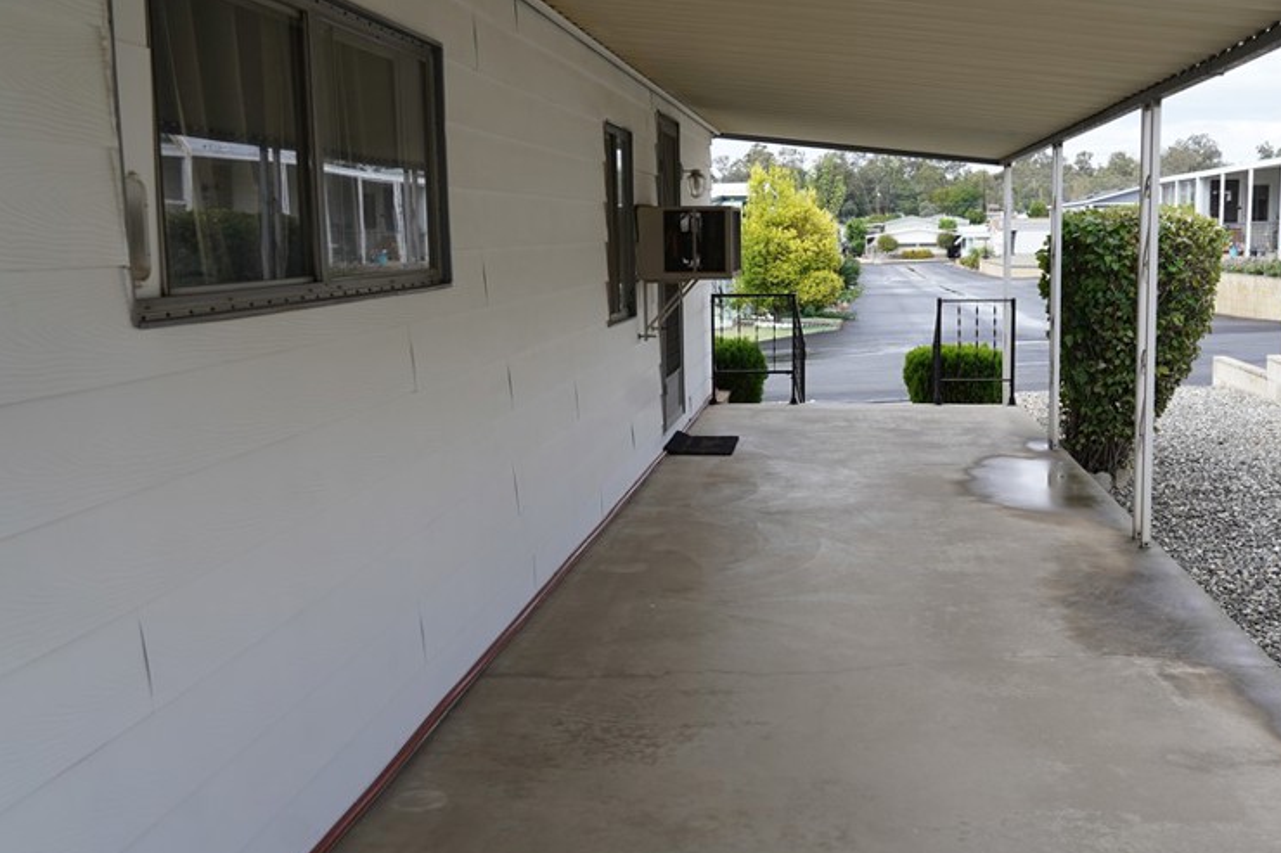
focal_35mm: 36
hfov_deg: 52.6
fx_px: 1281
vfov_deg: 36.9
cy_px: 418
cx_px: 801
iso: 100
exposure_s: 1/200
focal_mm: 26
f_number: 4.5
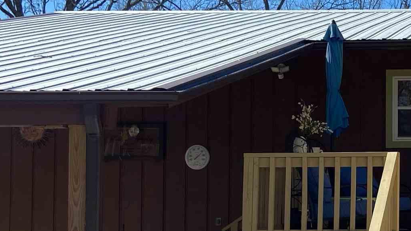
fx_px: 926
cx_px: 484
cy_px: 146
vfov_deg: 14.2
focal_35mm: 85
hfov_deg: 23.1
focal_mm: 4.25
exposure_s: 1/2625
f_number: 1.8
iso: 32
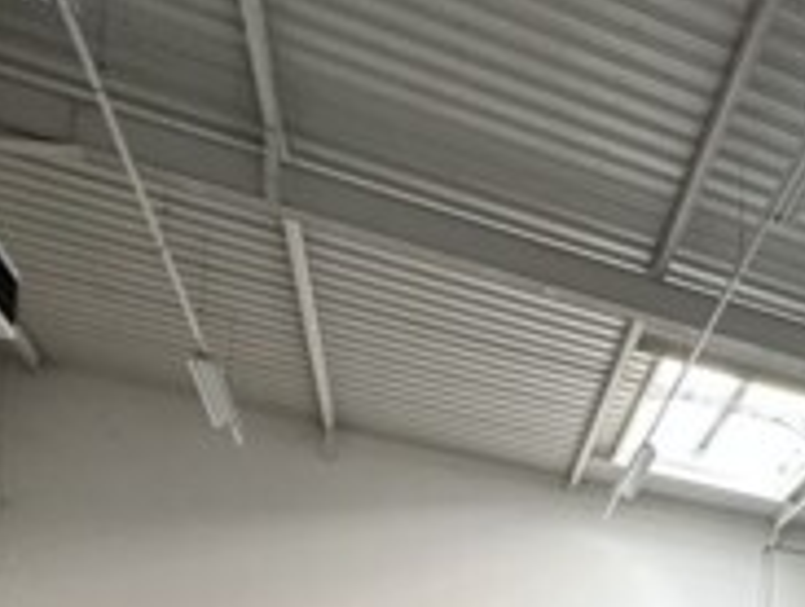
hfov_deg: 31.5
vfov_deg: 25.5
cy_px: 818
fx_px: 1118
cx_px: 1018
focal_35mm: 48
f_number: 2.2
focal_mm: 2.22
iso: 200
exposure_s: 1/99
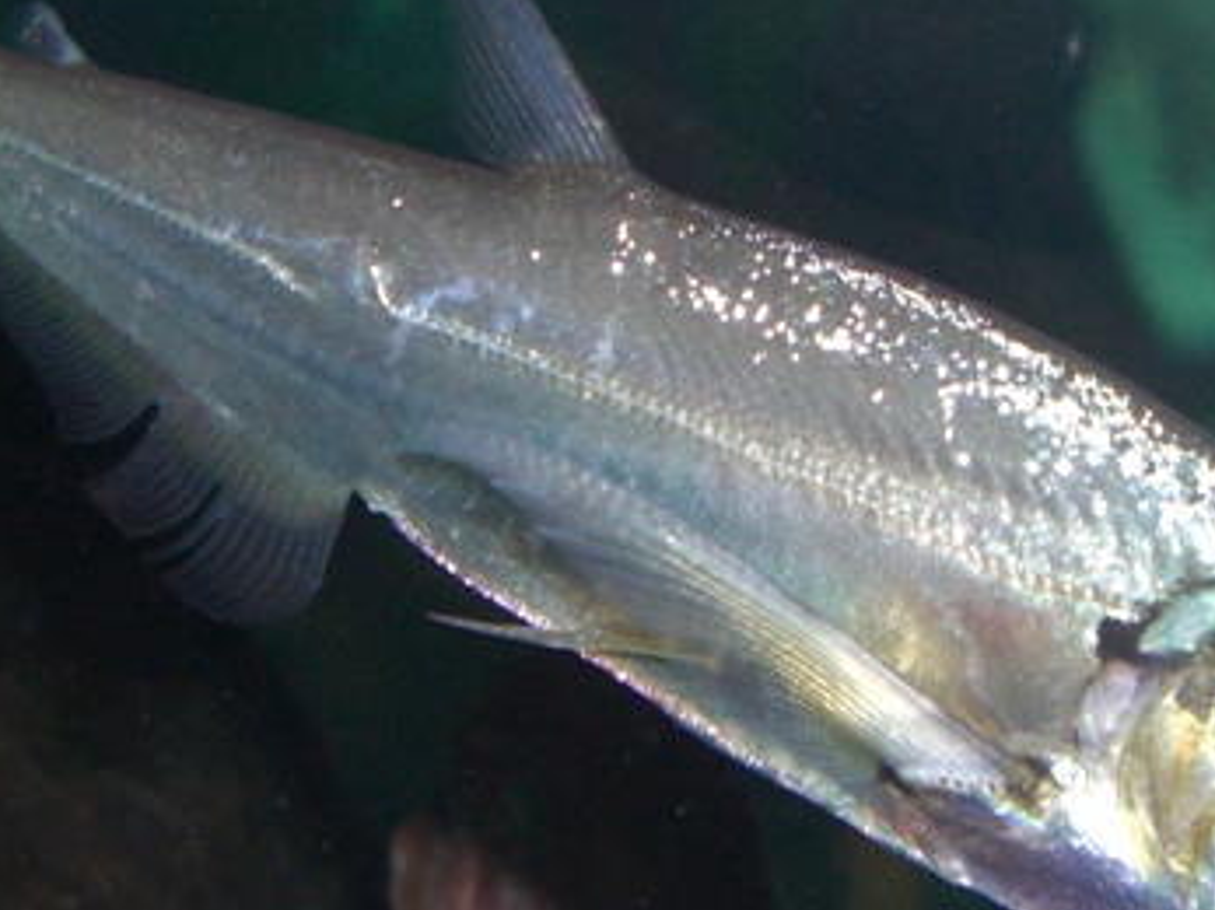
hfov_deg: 25.3
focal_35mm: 77
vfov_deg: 19.1
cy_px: 488
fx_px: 2702
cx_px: 657
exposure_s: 1/60
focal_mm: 7.9
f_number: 5.6
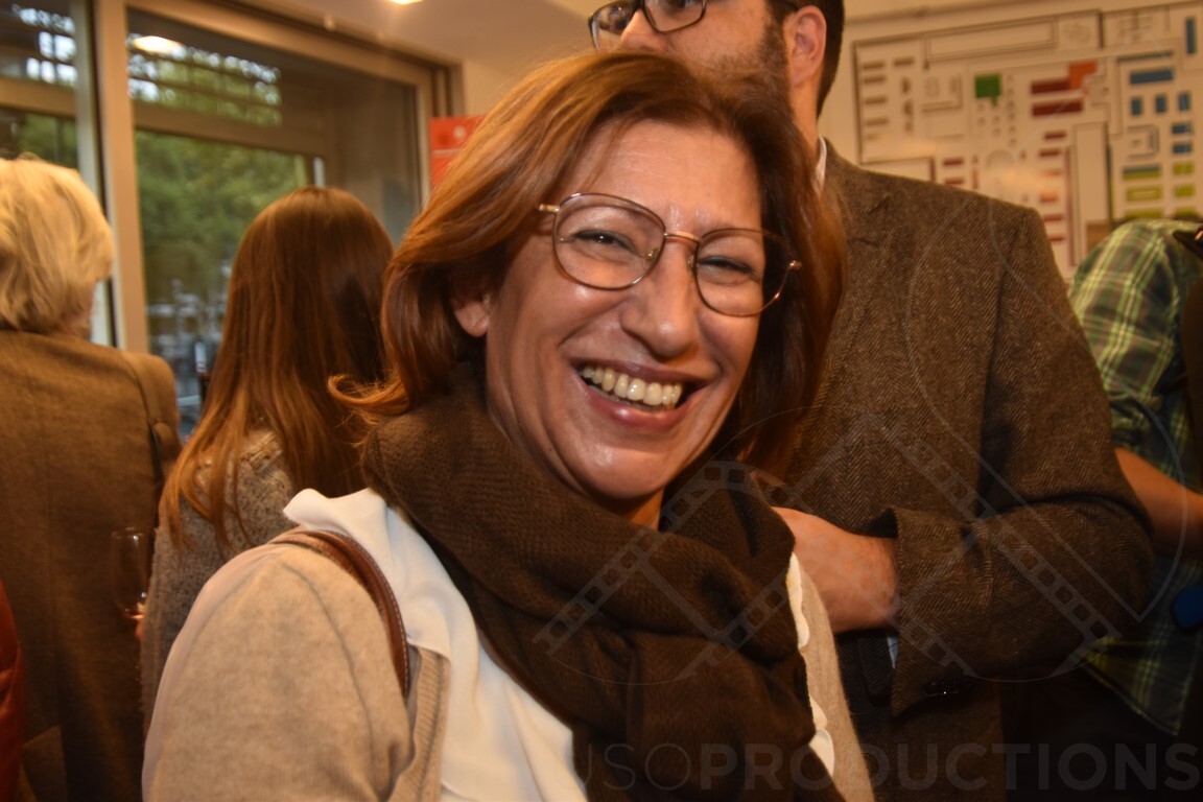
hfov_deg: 53.1
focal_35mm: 36
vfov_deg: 36.9
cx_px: 602
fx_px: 1203
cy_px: 401
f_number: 3.5
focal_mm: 24
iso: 400
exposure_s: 1/50
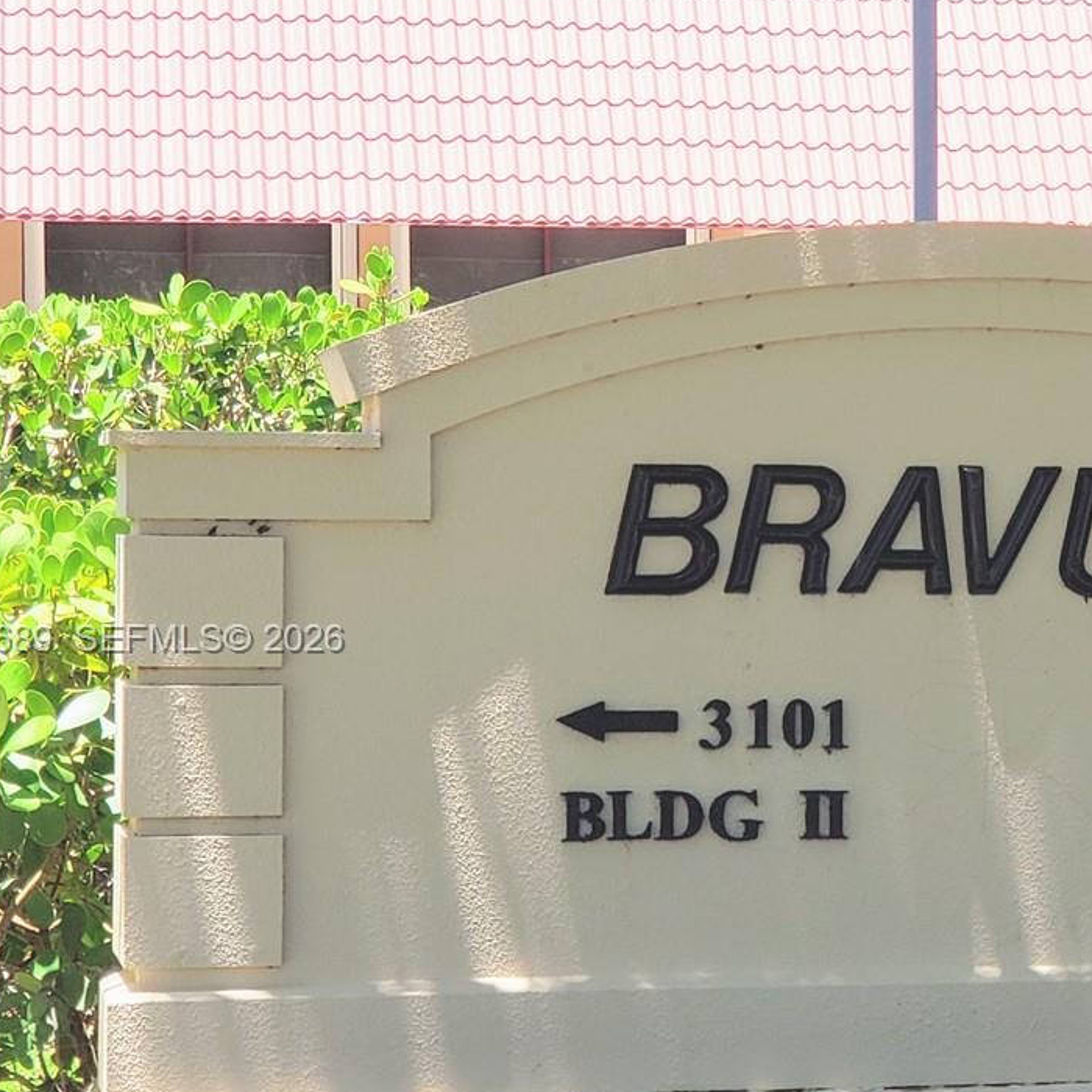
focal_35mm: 105
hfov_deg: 16.2
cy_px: 641
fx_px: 3747
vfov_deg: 16.6
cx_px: 1106
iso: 32
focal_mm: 6
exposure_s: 1/385
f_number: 2.4
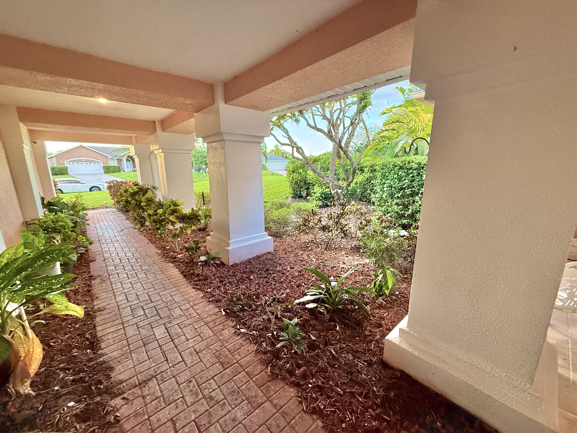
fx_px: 233
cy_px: 216
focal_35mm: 14
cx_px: 288
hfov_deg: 102.1
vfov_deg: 85.7
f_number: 2.2
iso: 320
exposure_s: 1/99
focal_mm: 2.22
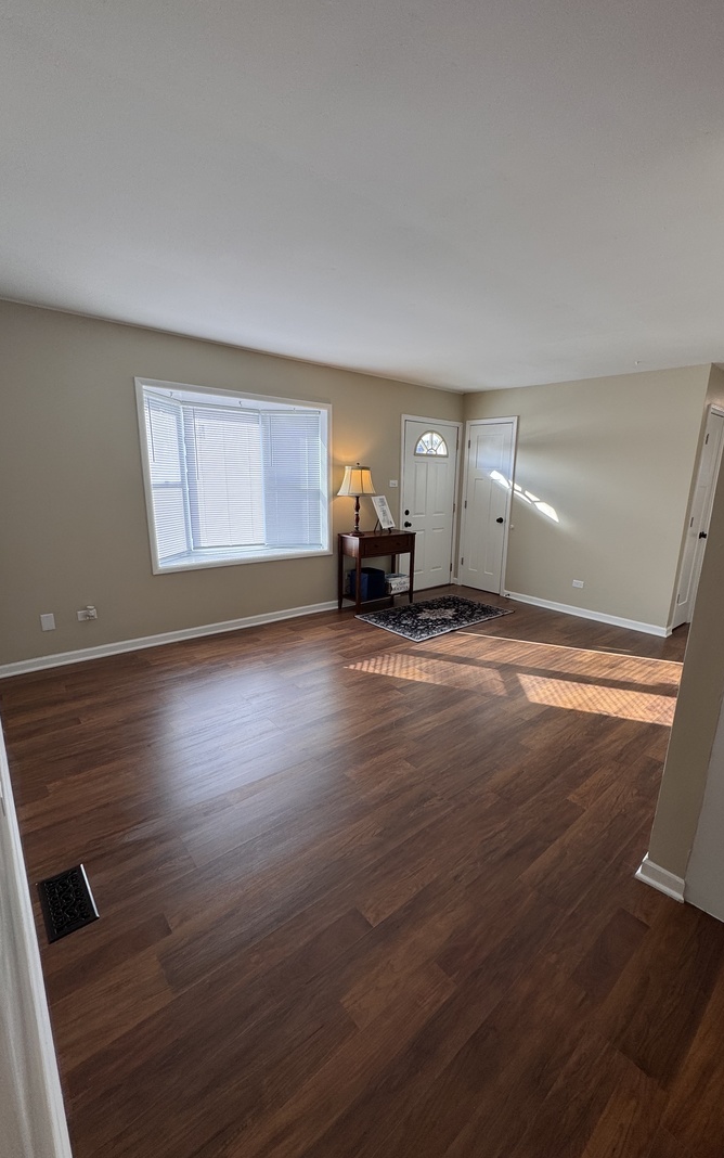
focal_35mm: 15
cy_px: 583
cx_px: 396
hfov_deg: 74.6
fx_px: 473
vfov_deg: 101.4
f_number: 2.2
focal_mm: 2.22
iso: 50
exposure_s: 1/120
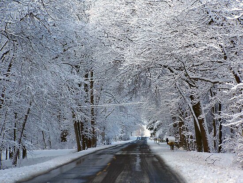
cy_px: 92
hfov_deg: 14.2
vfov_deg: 10.7
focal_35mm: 139
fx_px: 976
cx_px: 122
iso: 80
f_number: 3.2
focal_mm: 23.1
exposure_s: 1/400
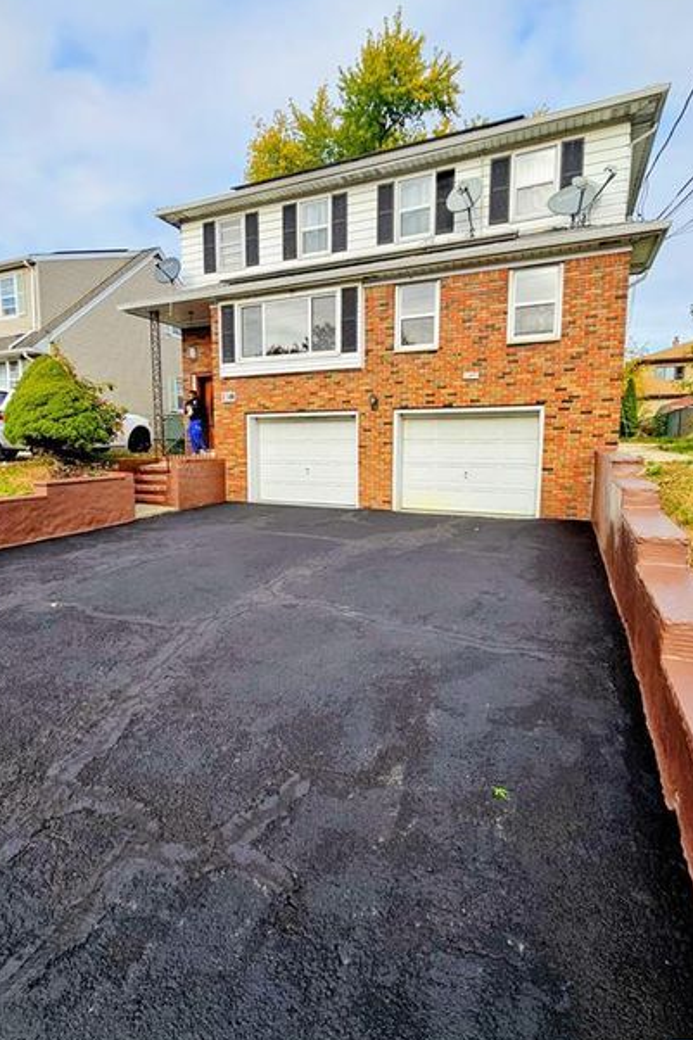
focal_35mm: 15
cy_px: 506
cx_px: 330
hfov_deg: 77.2
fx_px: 433
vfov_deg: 100.4
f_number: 2.2
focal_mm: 2.2
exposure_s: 1/981
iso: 50
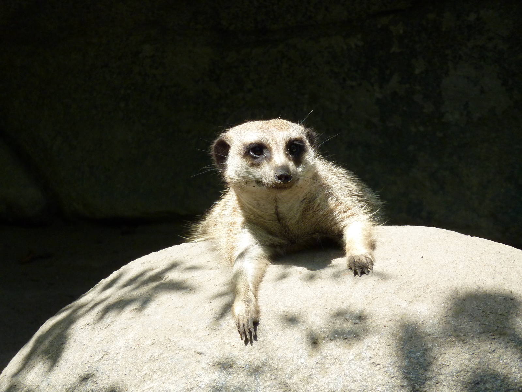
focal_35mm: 225
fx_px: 3393
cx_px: 261
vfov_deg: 6.6
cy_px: 196
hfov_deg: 8.8
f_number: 4.6
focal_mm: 37
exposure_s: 1/500
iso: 200
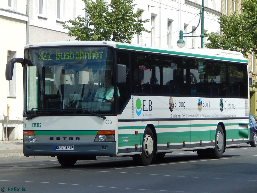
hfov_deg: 15.1
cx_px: 128
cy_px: 96
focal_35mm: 131
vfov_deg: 11.3
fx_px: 973
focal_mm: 23.4
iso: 125
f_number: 4.8
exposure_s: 1/800
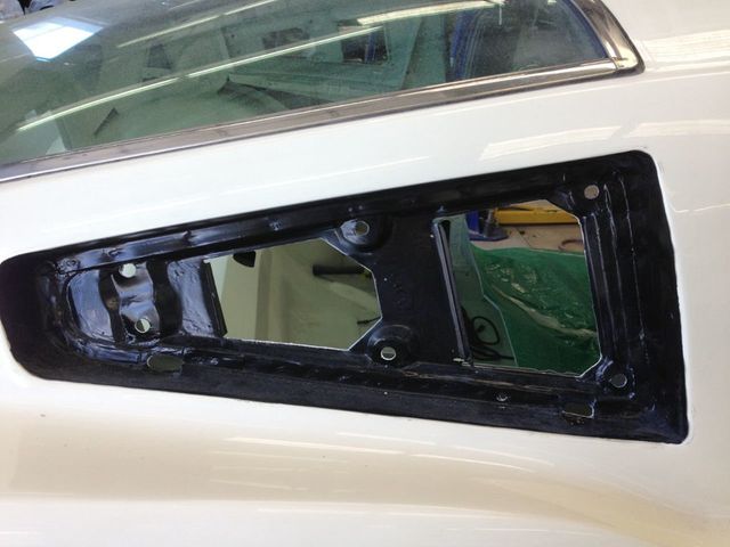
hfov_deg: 55.4
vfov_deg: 42.9
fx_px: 696
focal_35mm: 33
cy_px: 274
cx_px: 365
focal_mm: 4.13
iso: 64
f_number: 2.4
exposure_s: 1/120
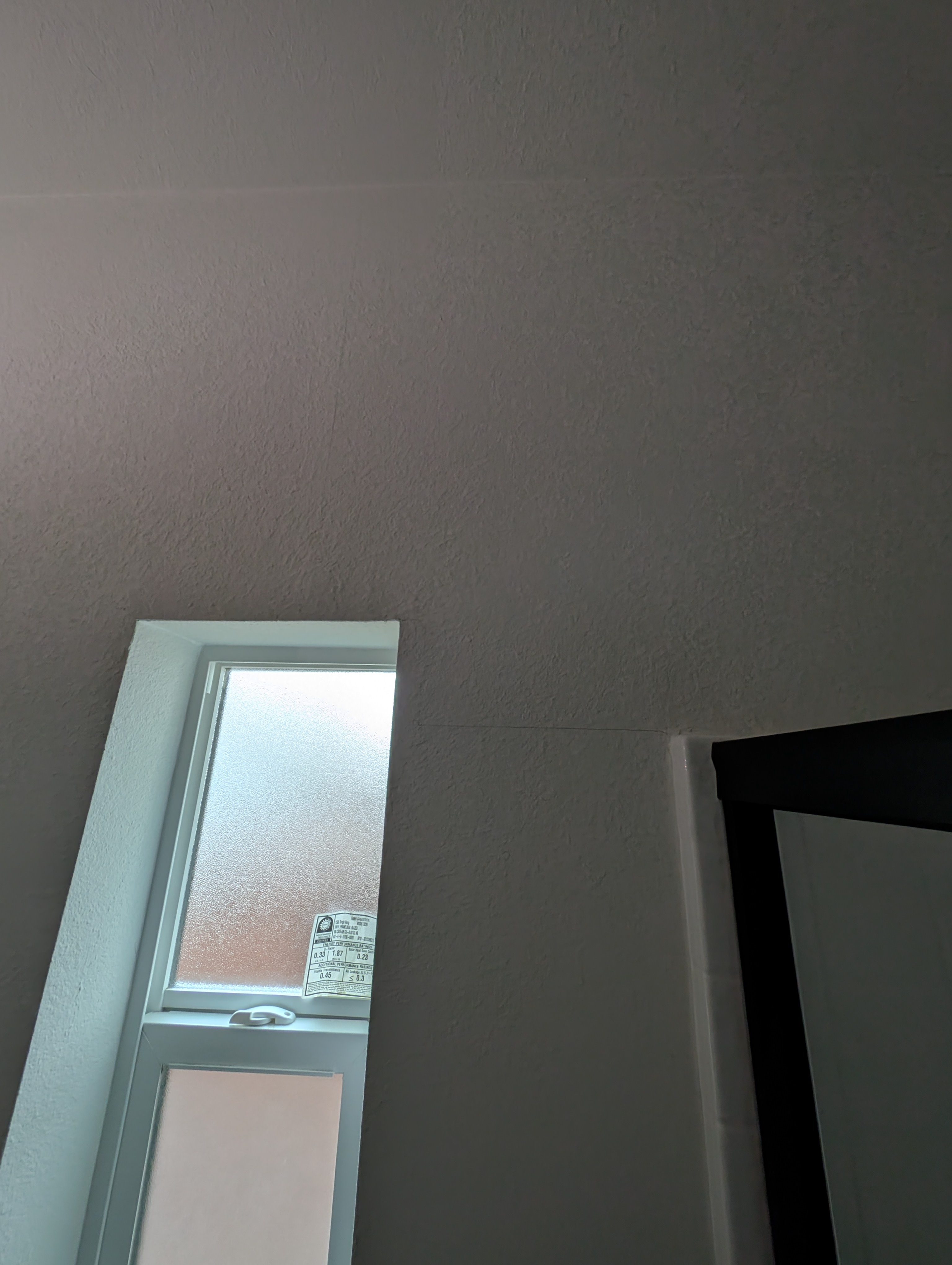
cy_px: 632
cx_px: 476
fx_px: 439
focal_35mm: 12
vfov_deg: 110.5
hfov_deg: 94.6
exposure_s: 1/26.2
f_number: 1.95
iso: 157
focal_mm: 2.23
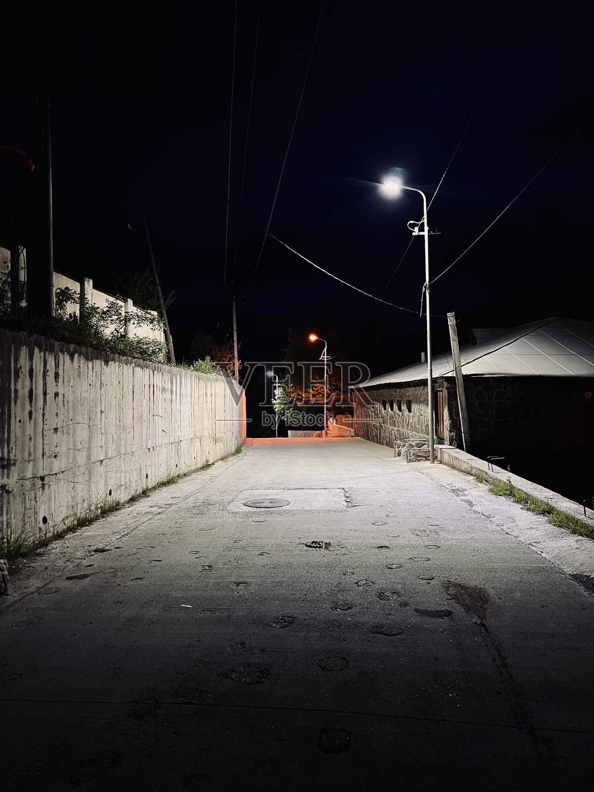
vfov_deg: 67.3
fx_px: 595
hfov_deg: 53.1
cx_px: 297
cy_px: 396
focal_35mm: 26
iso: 500
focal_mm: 5.7
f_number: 1.5
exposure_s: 1/25
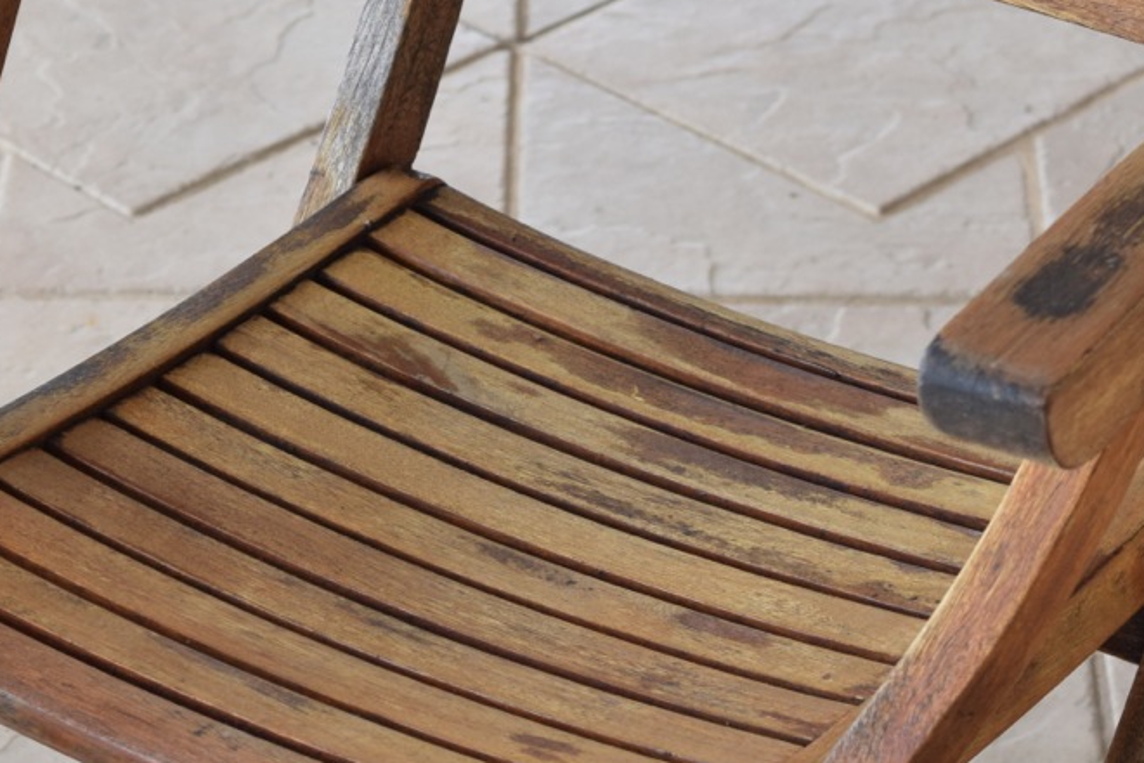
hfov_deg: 12.8
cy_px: 395
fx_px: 5083
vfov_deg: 8.6
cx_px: 515
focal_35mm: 160
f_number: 6.3
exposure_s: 1/160
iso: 400
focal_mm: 55
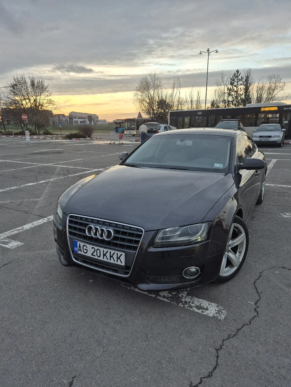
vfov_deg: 73.9
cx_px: 146
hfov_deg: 58.9
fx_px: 258
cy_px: 194
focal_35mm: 23
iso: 80
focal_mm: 5.4
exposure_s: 1/182
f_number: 1.8
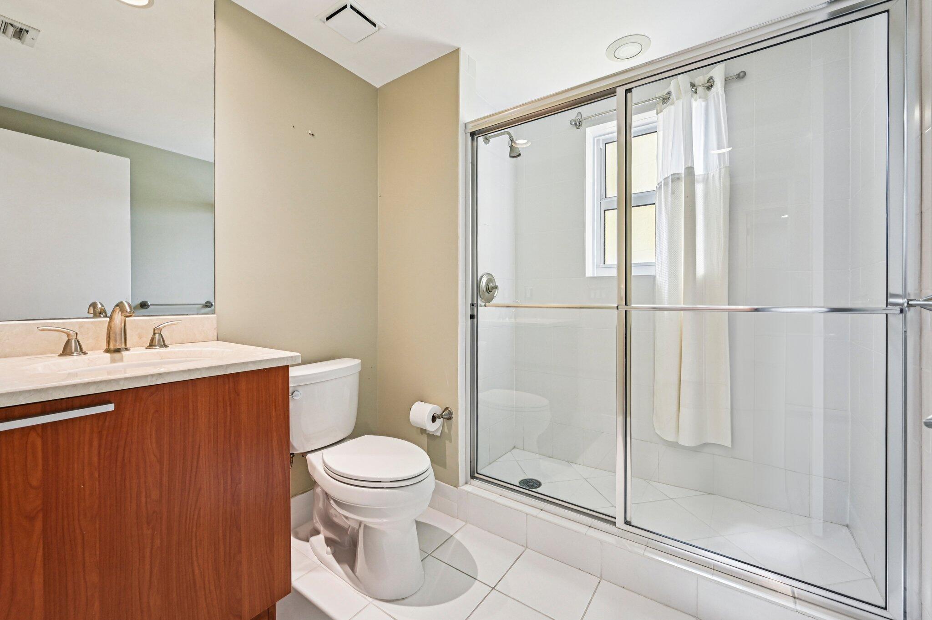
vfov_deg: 81.1
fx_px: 362
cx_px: 466
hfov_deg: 104.3
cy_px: 310
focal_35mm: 14
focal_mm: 14
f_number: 8
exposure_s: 1/50
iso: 1250
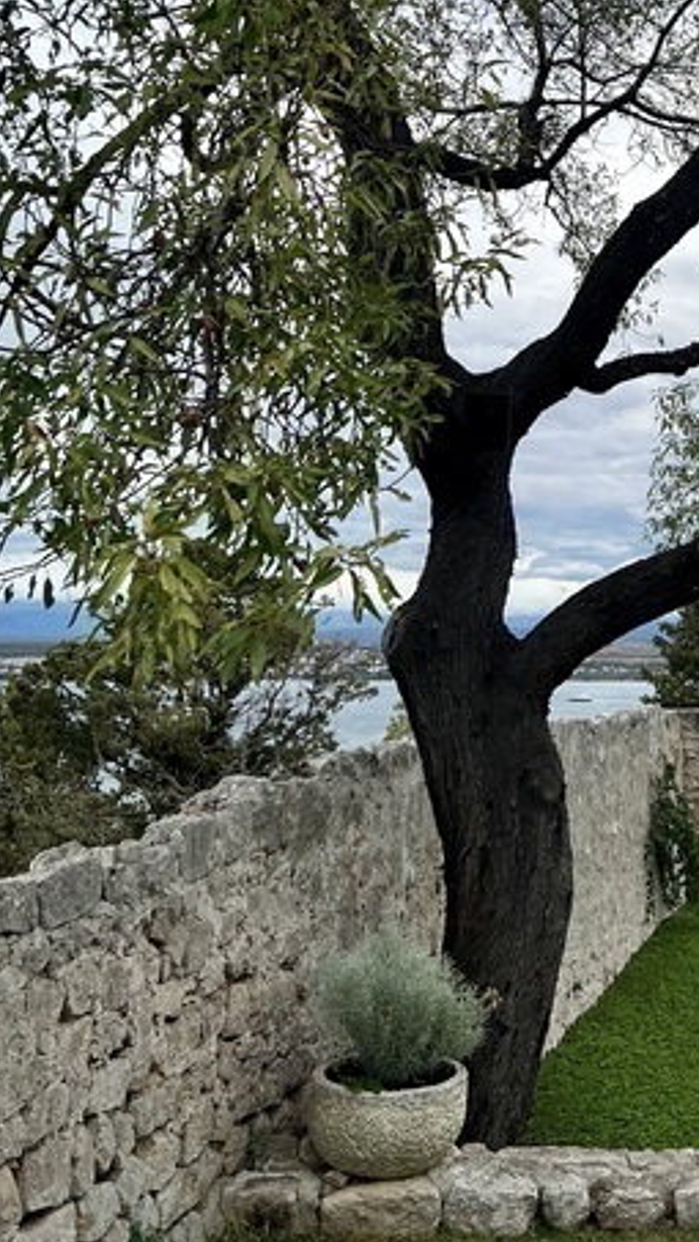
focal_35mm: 48
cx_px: 691
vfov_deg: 41.3
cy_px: 277
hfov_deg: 23.9
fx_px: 1581
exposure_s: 1/1395
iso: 50
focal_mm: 5.7
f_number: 1.5
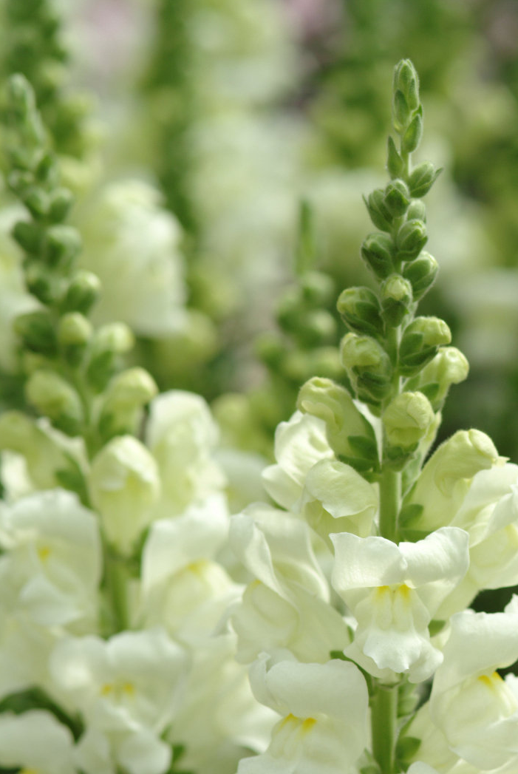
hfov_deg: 5.7
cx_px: 394
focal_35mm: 241
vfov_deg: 8.5
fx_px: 5181
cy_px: 585
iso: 100
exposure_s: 1/180
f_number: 5.6
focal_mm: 105
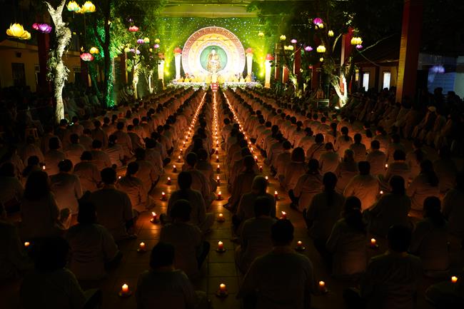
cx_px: 232
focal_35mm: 29
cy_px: 154
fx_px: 374
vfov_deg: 44.9
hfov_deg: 63.7
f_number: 2.8
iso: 1250
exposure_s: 1/30
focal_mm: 29
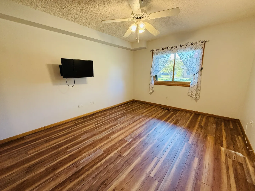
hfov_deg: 102.1
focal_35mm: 14
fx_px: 103
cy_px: 96
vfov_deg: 85.7
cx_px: 128
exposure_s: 1/120
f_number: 2.2
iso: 500
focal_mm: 2.22
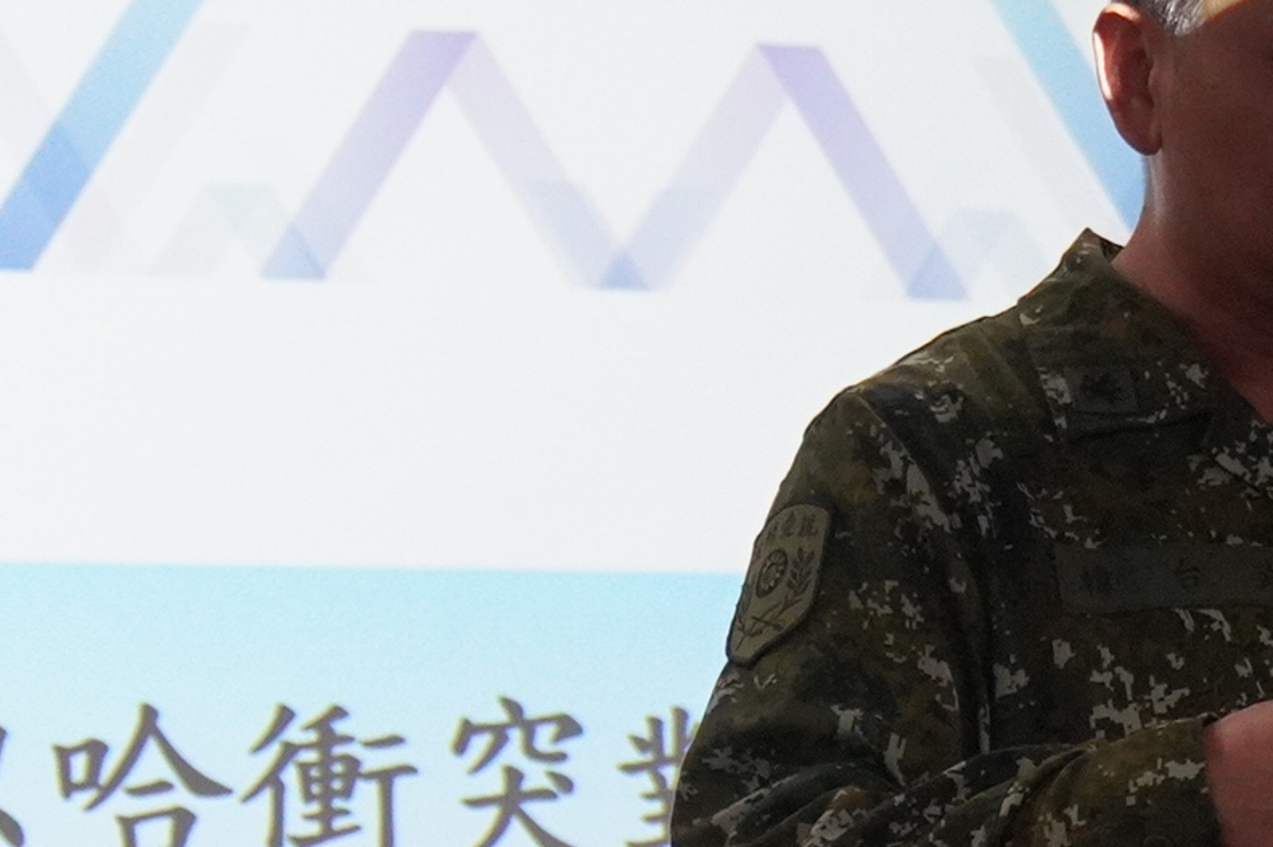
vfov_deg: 7.3
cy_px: 717
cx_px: 555
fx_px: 6640
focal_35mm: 188
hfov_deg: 10.9
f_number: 5
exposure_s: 1/160
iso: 2500
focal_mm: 33
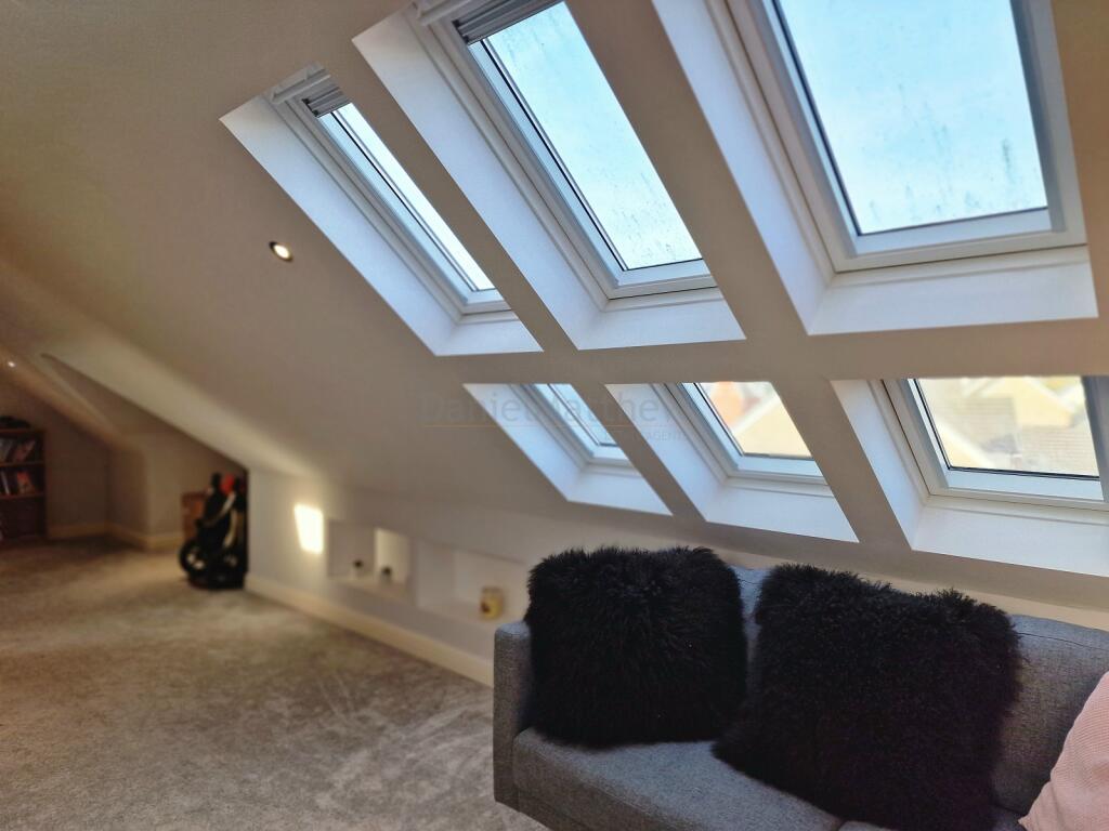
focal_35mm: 23
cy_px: 416
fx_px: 737
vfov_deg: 58.9
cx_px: 554
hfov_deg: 73.9
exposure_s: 1/100
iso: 50
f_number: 1.8
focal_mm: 6.4
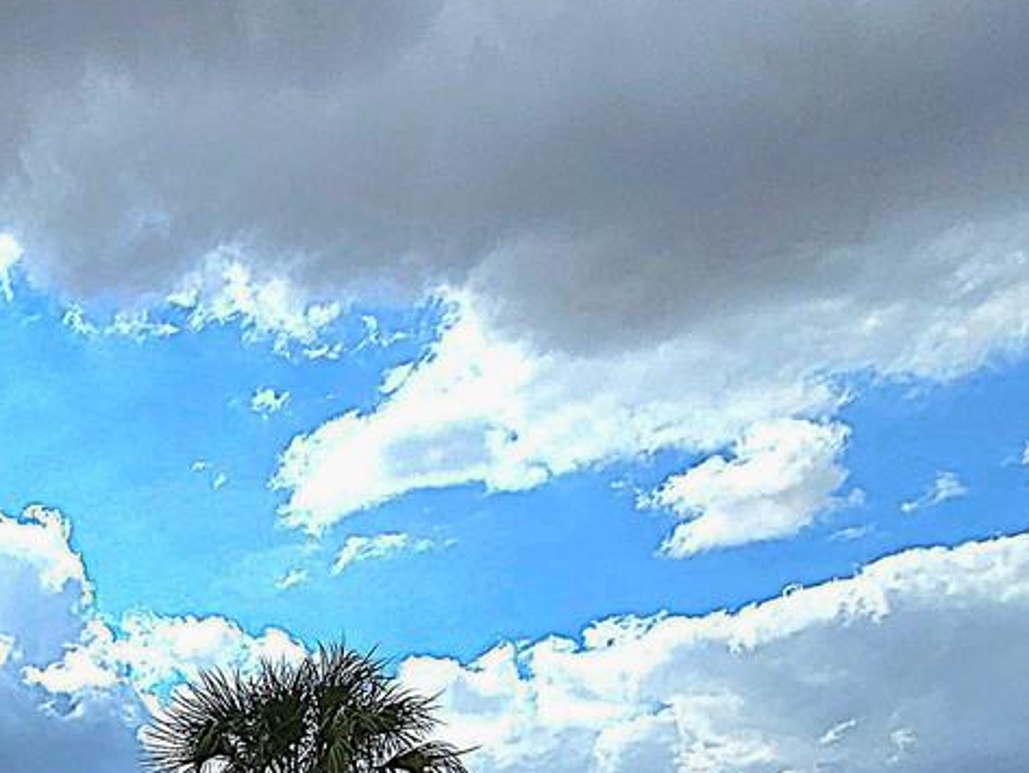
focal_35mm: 44
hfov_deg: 31.8
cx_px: -335
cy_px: 1239
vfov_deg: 23.8
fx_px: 1308
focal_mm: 2.2
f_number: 2.2
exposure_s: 1/5000
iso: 50
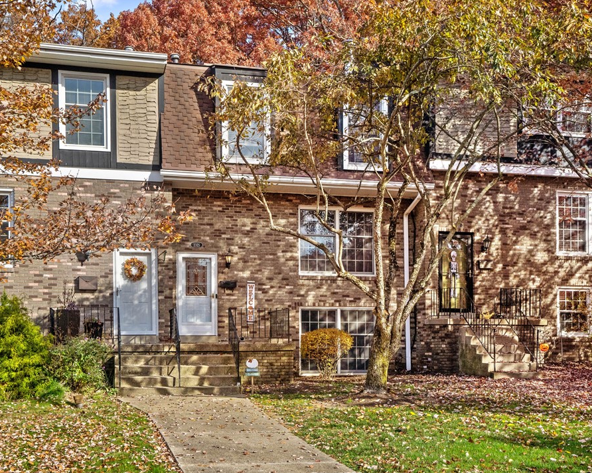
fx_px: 701
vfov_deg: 37.3
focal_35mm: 40
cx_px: 283
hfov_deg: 45.8
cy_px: 238
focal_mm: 35
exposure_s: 1/2000
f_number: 8
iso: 2000
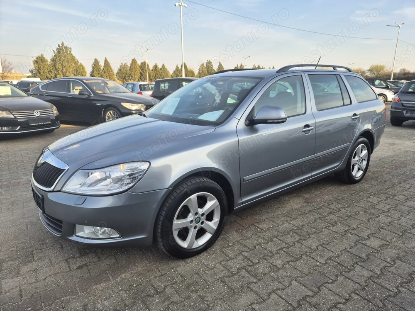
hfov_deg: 73.9
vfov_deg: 58.9
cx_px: 208
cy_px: 156
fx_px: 276
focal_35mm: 23
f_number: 1.8
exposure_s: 1/389
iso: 25
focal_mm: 5.4
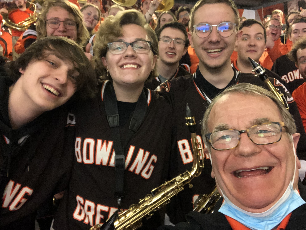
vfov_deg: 41.8
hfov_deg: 53.9
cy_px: 111
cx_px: 154
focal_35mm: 34
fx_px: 301
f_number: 2.2
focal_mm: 2.87
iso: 400
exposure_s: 1/30
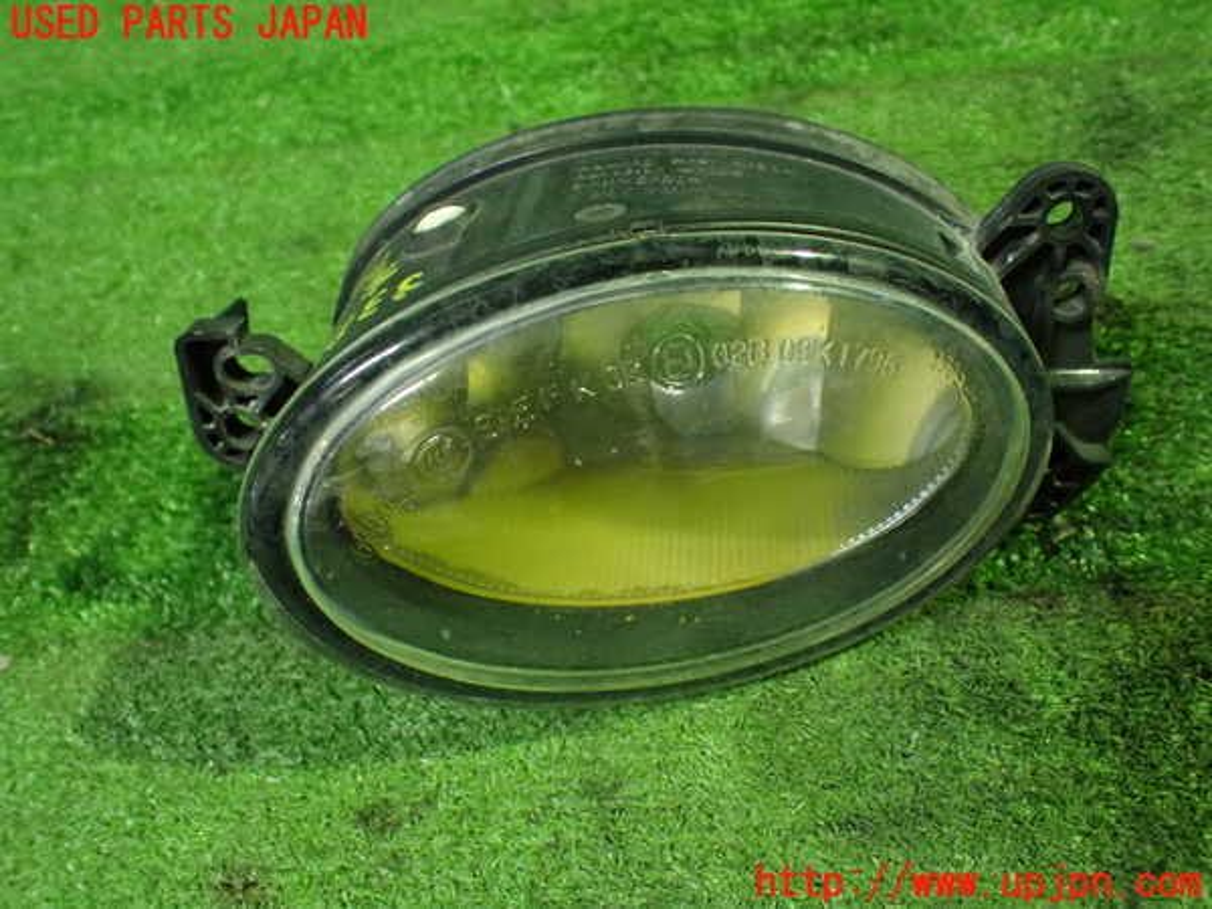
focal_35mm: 30
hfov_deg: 60.0
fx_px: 1050
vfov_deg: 46.8
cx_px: 606
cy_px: 454
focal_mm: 5.4
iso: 800
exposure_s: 1/40
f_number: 2.3
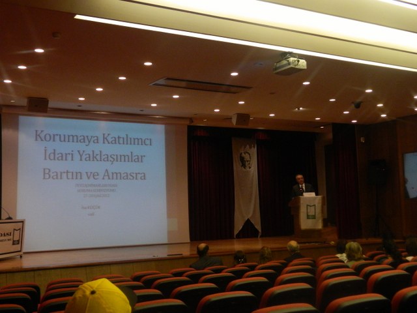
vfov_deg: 30.9
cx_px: 208
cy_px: 156
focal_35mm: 47
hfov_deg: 40.4
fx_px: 566
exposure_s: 1/30
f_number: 3.6
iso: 400
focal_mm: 8.4
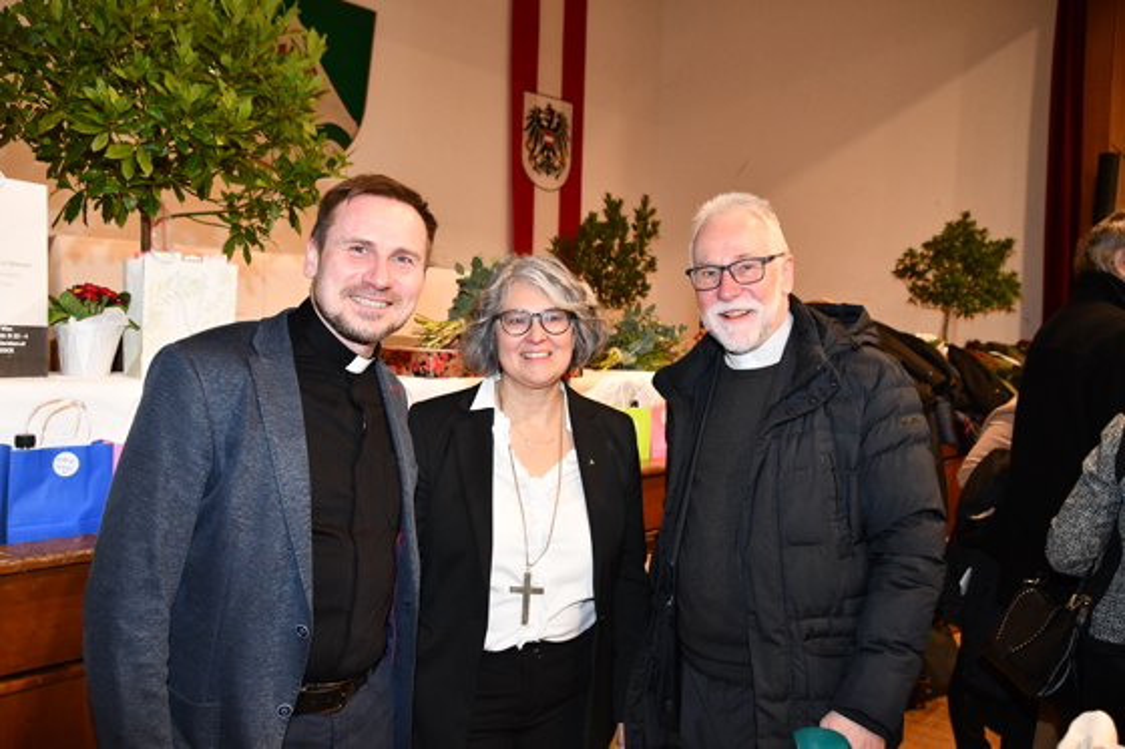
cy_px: 374
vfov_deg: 47.9
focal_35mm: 27
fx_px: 843
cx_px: 562
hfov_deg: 67.4
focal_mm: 18
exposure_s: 1/60
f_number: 4
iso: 2500
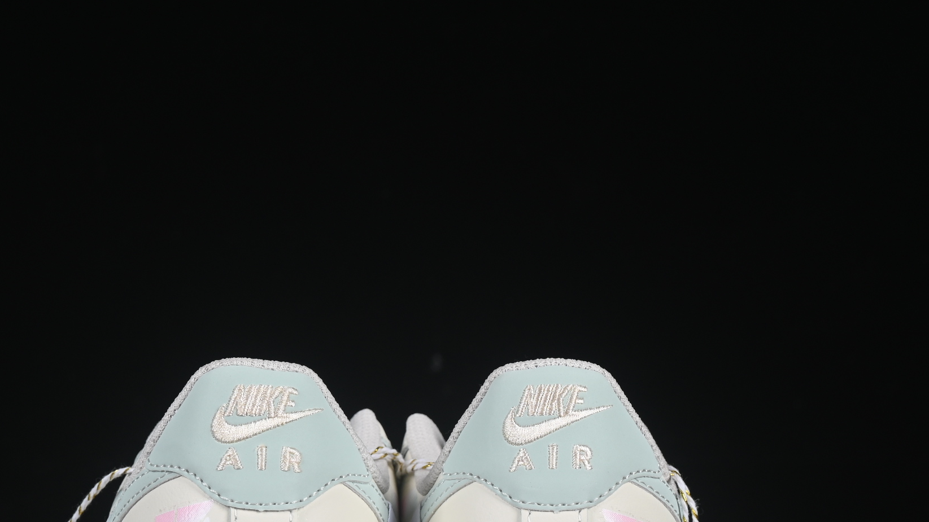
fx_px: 3276
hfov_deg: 16.1
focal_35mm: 133
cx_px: 413
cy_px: 445
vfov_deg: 9.1
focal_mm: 50
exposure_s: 1/80
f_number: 8
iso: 160
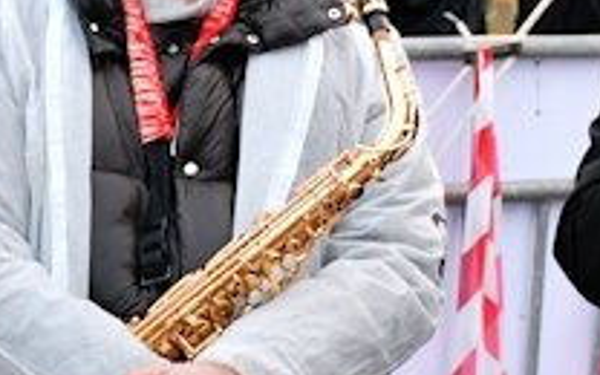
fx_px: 5380
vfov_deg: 4.0
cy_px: 68
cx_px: 519
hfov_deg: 6.4
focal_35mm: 329
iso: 2500
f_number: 4.8
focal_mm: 56
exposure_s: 1/125
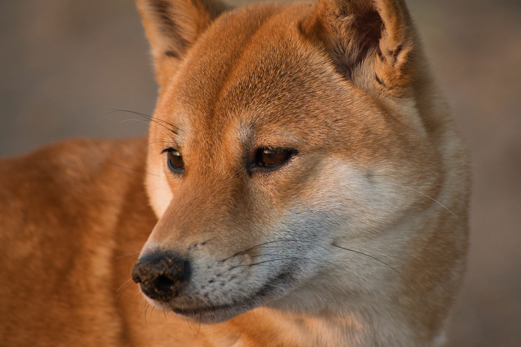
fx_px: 4558
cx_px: 260
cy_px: 174
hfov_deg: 6.5
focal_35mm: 315
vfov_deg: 4.4
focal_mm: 210
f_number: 4.8
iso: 1250
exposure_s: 1/1600
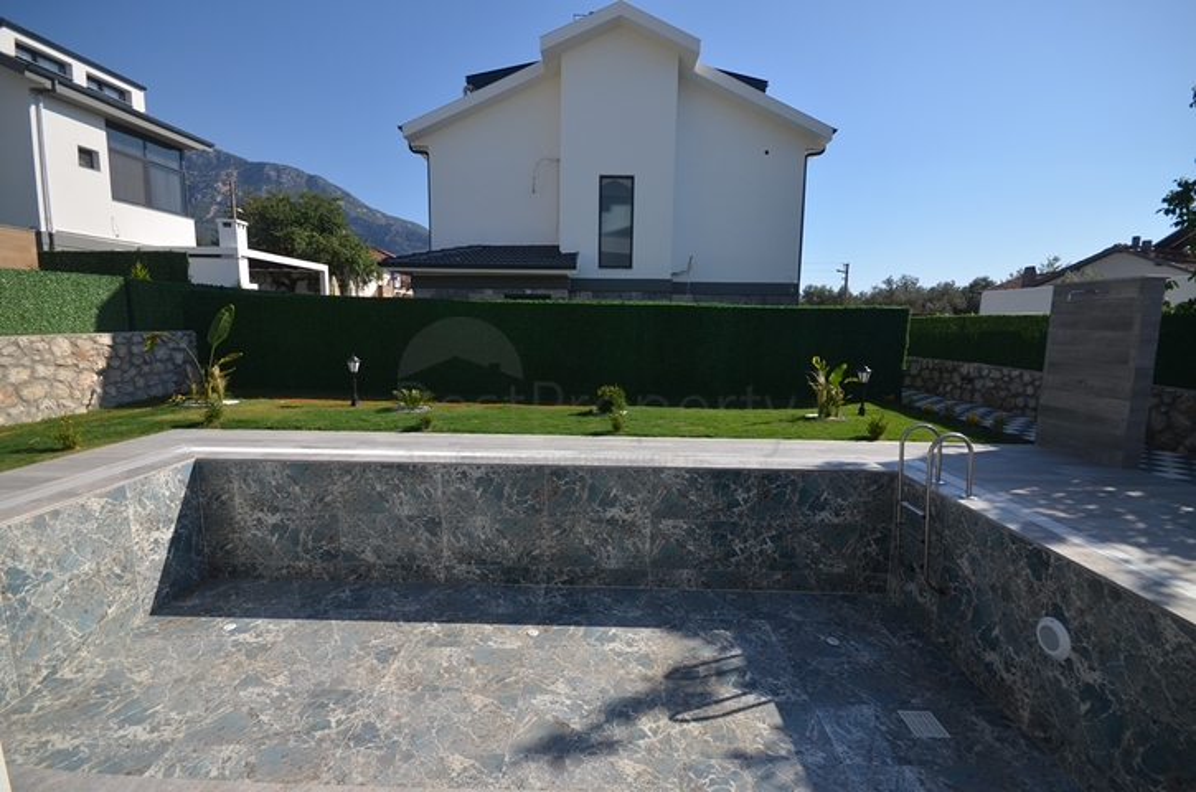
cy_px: 396
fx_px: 497
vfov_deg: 77.1
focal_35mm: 15
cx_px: 598
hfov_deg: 100.5
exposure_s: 1/320
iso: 100
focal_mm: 10
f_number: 9
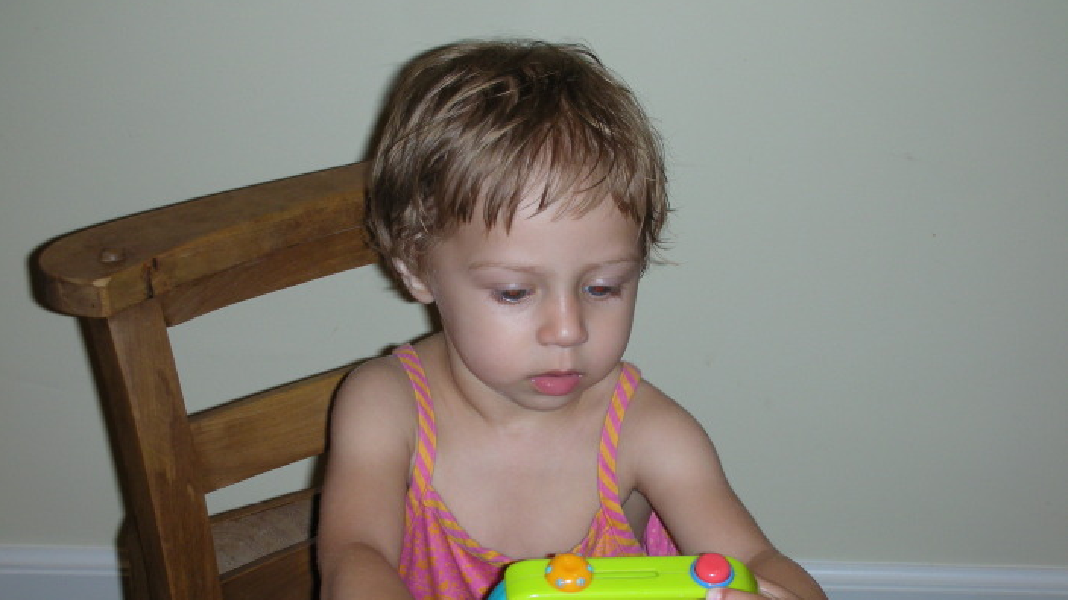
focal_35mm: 80
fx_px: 2265
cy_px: 381
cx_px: 532
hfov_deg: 26.5
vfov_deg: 15.1
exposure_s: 1/120
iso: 87
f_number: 4.1
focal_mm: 12.2
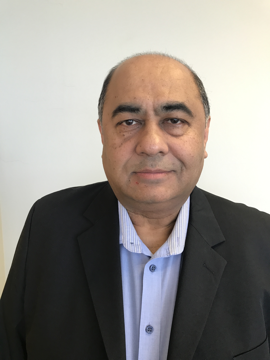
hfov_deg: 49.7
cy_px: 180
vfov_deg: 63.4
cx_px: 135
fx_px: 291
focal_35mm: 28
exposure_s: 1/33
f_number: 1.8
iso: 25
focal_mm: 3.99
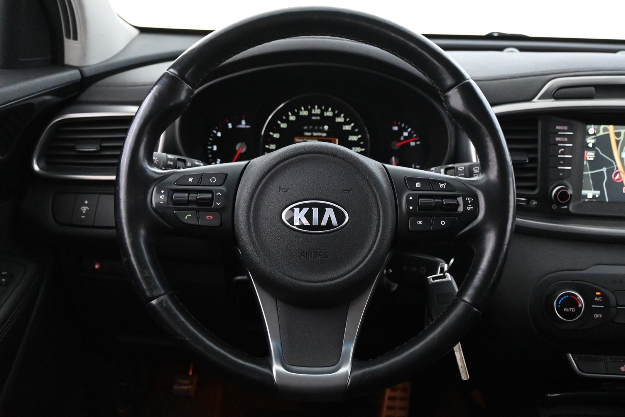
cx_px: 312
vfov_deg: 38.4
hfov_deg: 55.1
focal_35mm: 34
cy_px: 208
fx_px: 599
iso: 8000
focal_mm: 23
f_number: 4.2
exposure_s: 1/40
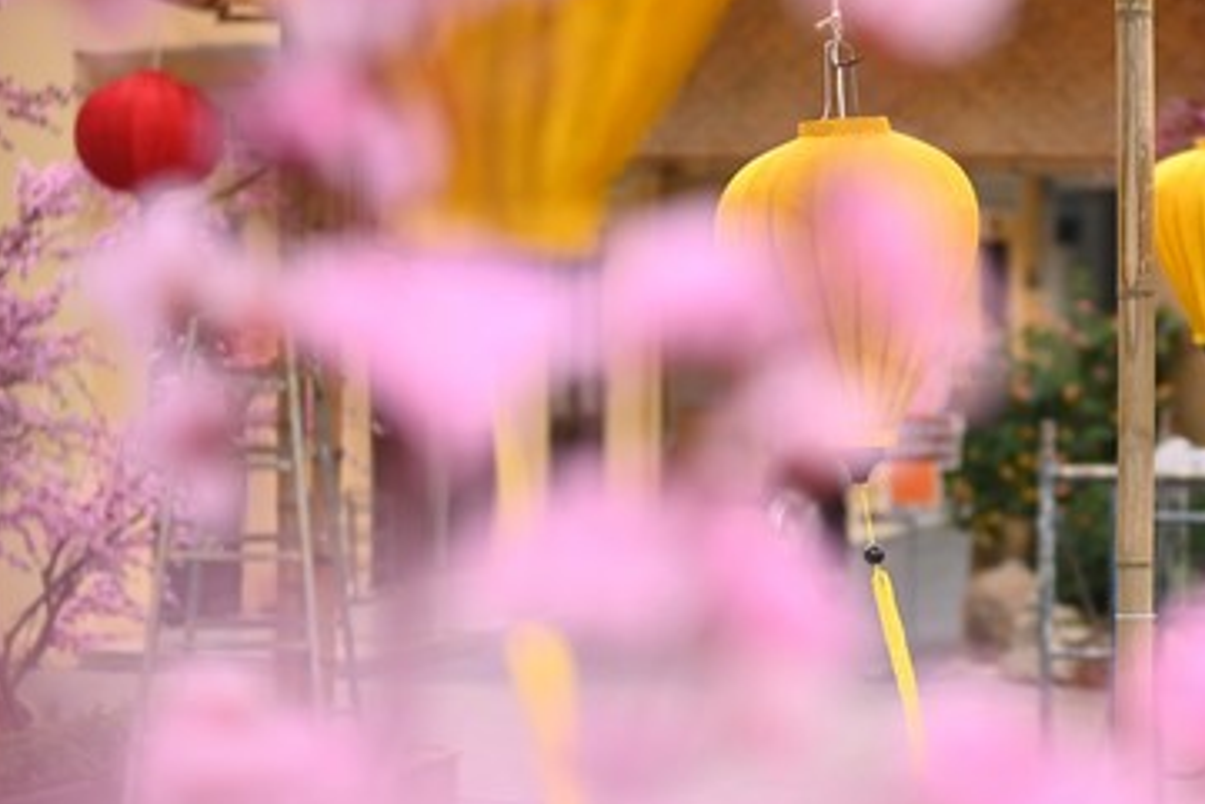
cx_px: 1015
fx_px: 4219
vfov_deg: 10.9
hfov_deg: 16.1
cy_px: 487
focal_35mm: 126
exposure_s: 1/160
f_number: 2.8
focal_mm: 70
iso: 250
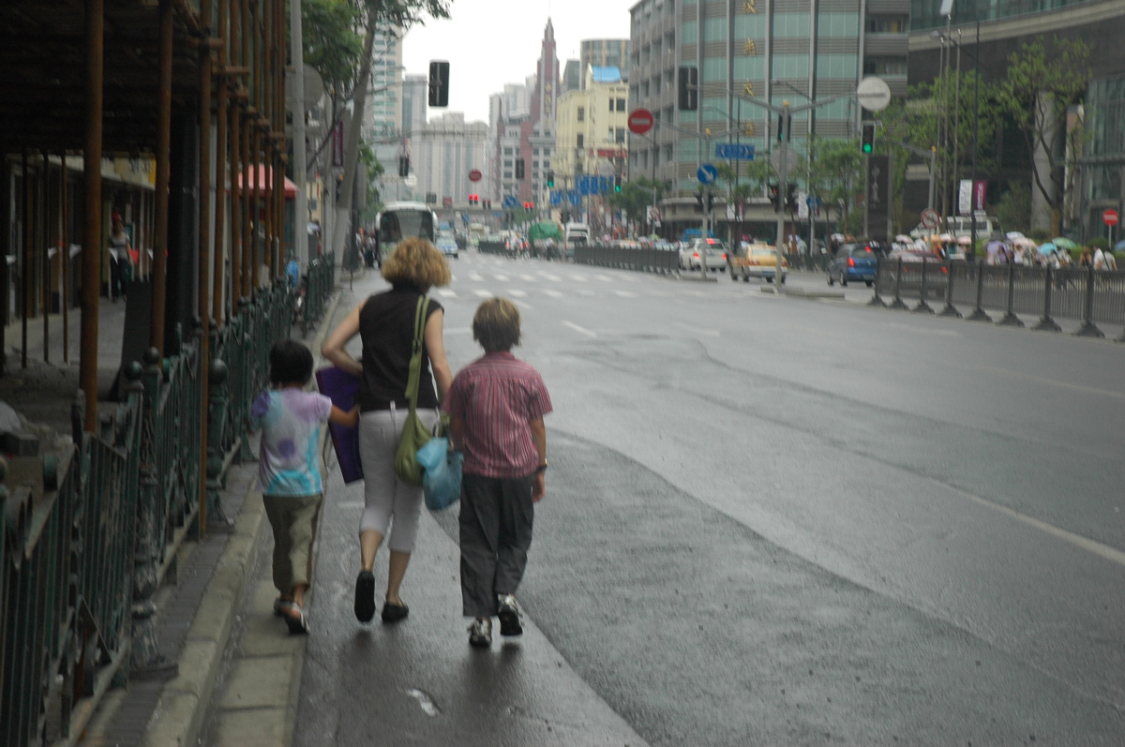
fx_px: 2435
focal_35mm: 78
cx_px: 562
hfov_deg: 26.0
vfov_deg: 17.4
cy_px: 374
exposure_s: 1/125
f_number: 9
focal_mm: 52
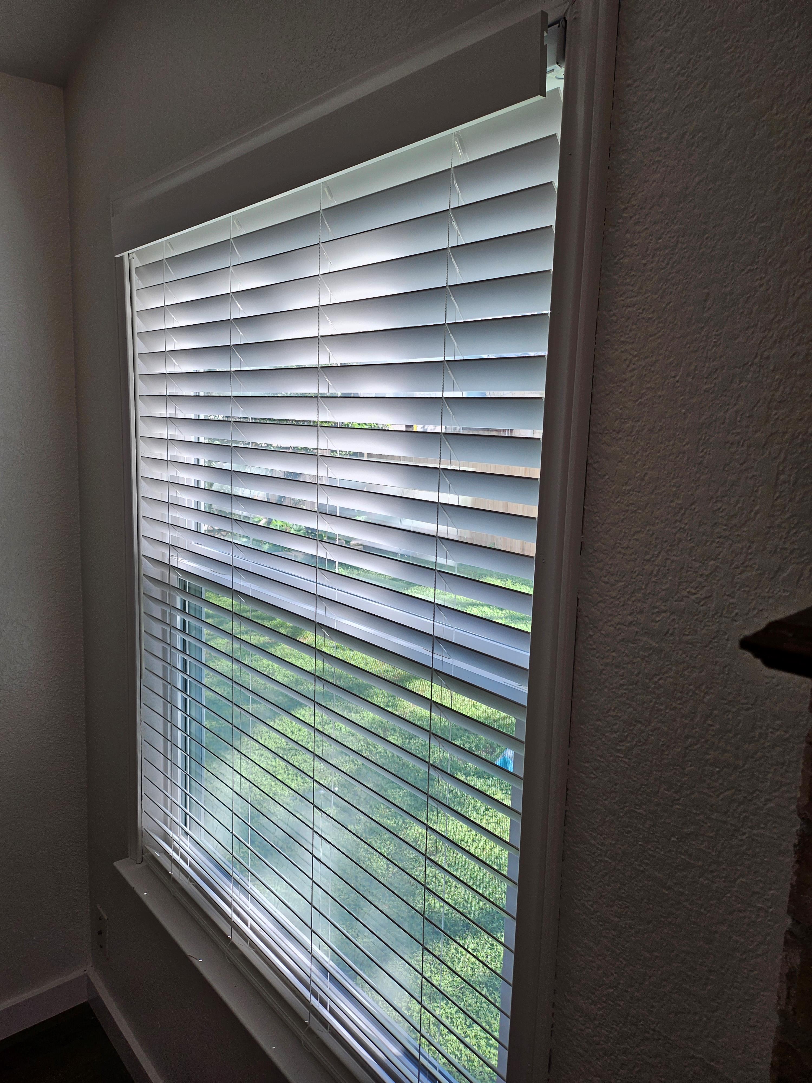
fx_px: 751
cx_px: 406
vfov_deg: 71.6
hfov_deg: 56.8
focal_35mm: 24
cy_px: 542
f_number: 1.8
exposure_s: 1/215
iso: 50
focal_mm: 5
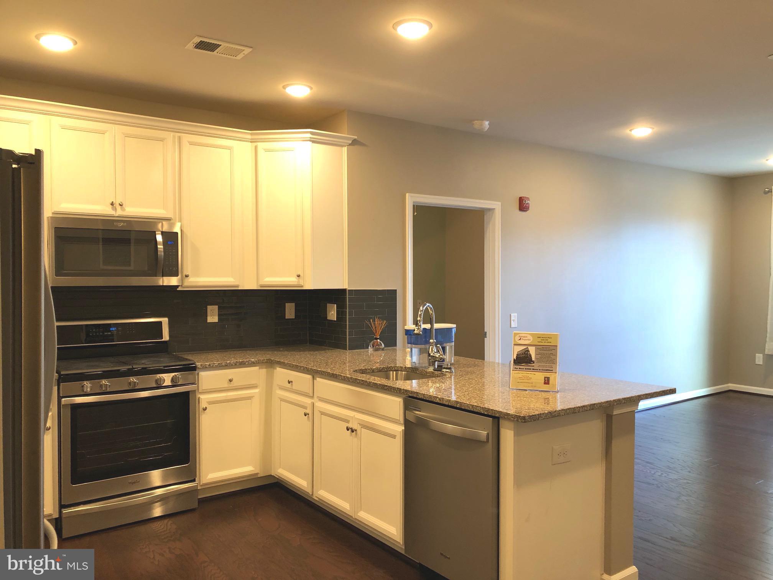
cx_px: 386
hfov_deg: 63.4
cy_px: 290
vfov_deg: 49.7
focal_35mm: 28
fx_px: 625
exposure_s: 1/17
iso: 40
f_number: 1.8
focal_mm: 3.99
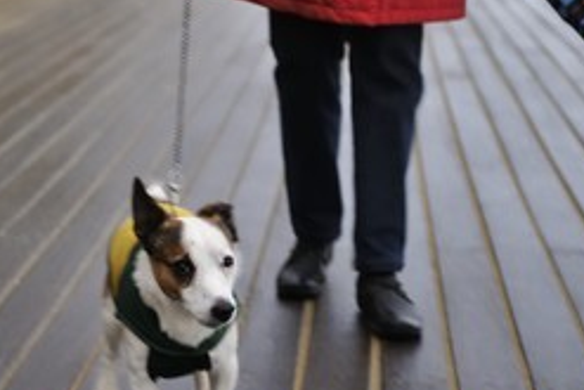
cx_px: 187
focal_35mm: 119
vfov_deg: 11.5
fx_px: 1931
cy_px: 227
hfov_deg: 17.1
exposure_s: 1/60
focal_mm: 70
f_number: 4
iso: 400
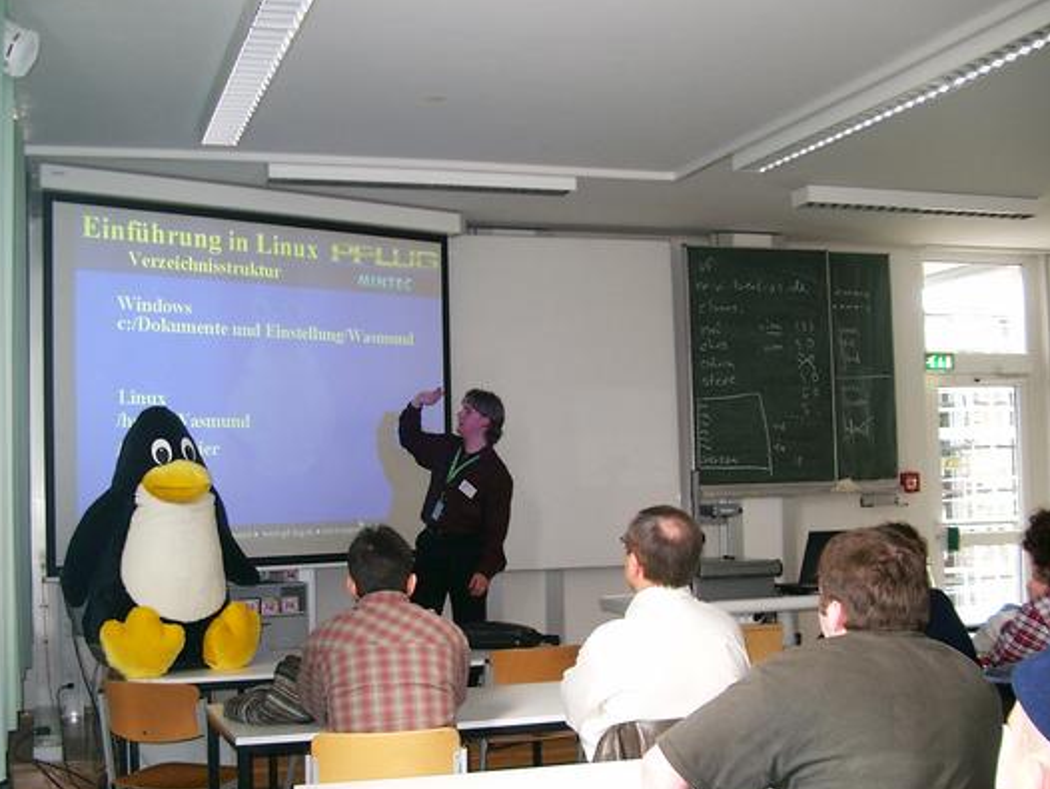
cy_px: 459
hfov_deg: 42.0
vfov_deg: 32.1
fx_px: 1366
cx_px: 479
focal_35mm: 45
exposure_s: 1/60
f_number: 2.6
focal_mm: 7.6
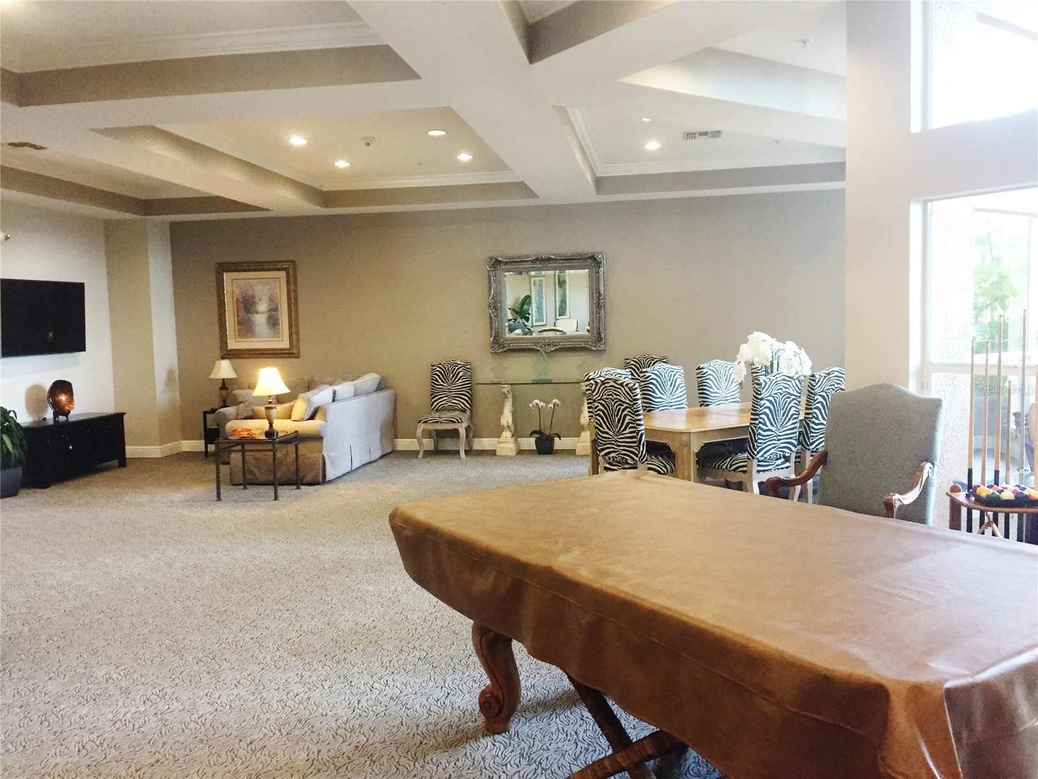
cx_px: 519
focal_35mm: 29
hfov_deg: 61.7
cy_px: 390
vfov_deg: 48.2
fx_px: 870
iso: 200
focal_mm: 4.15
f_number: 2.2
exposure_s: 1/30
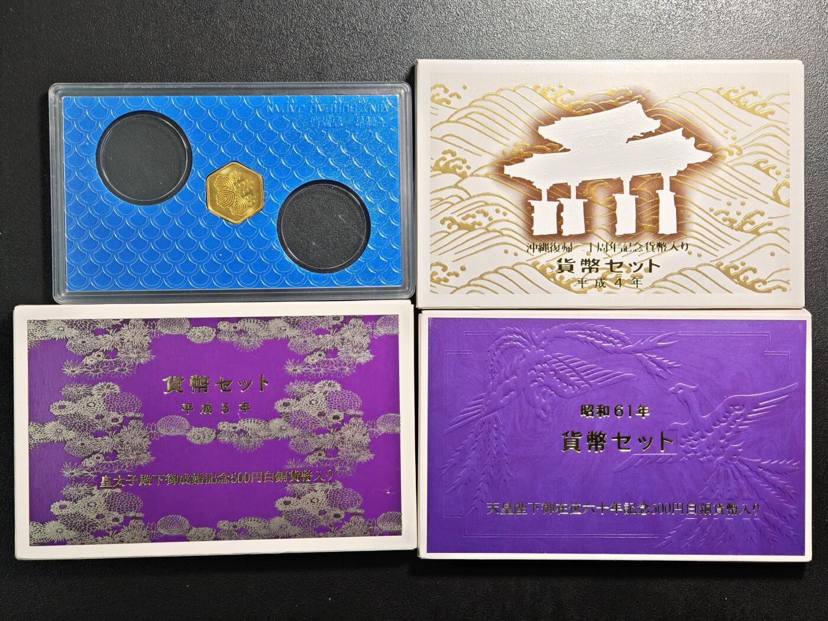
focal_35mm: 60
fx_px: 1435
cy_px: 310
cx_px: 414
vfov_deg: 24.4
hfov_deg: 32.2
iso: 320
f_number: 2
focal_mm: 9
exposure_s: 1/84.5
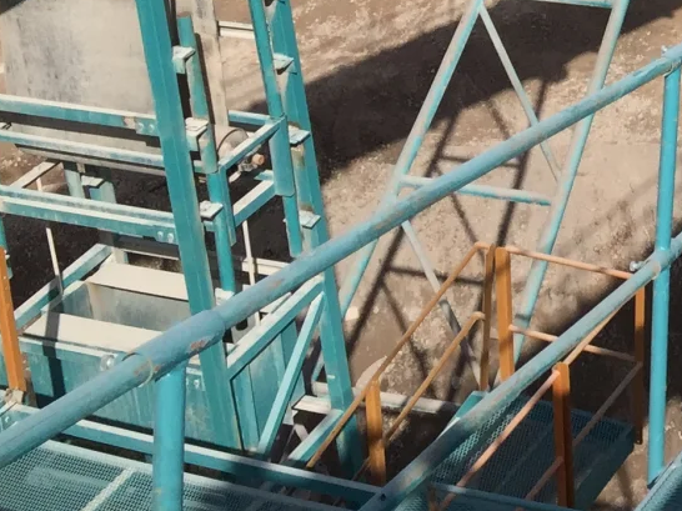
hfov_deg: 16.8
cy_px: -349
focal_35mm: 102
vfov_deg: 13.3
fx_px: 2009
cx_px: 1130
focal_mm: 4.15
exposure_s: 1/3597
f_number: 2.2
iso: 32
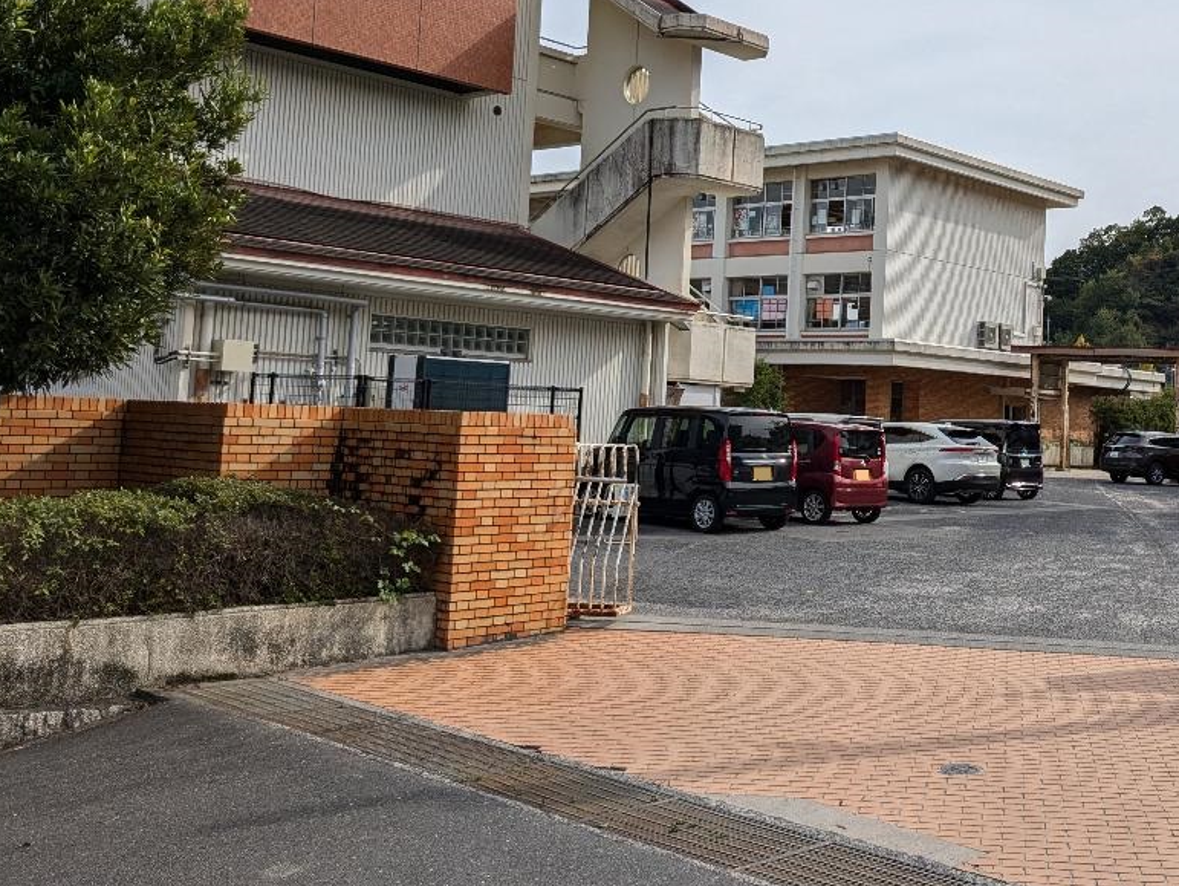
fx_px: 1431
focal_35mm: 42
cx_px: 910
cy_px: 288
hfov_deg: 43.1
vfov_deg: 34.0
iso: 52
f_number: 1.73
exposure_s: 1/3891
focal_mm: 4.38
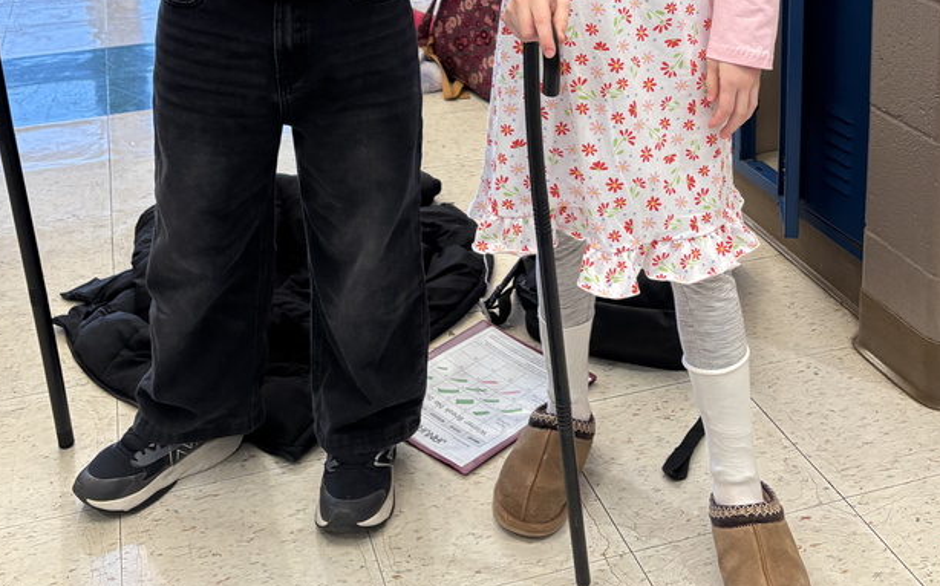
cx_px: 467
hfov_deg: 43.5
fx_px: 1178
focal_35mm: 46
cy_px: -92
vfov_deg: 25.5
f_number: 1.6
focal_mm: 5.96
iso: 125
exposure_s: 1/165
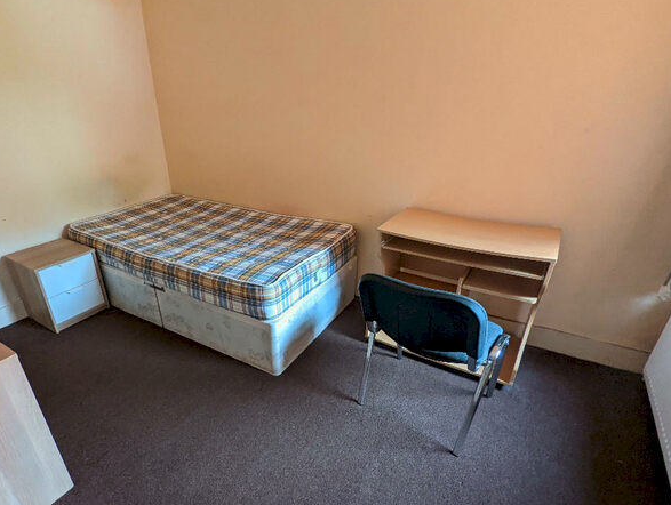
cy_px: 284
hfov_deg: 84.0
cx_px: 285
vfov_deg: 68.6
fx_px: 369
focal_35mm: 19
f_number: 2.2
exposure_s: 1/56.4
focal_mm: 2.35
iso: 365
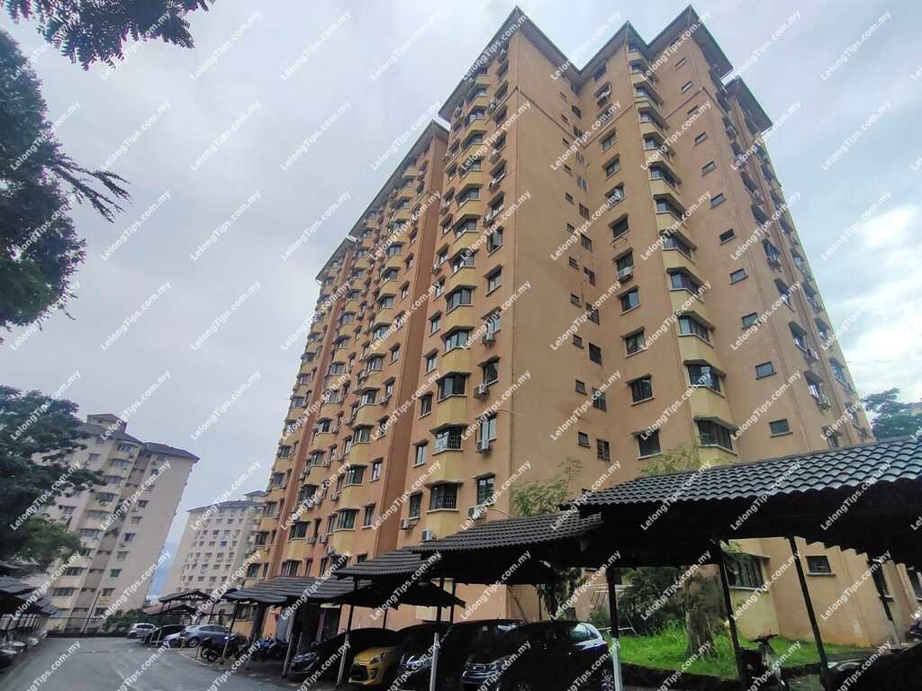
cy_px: 346
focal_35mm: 16
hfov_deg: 94.5
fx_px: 426
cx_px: 461
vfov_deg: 78.1
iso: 50
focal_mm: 1.66
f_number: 2.2
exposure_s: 1/1024
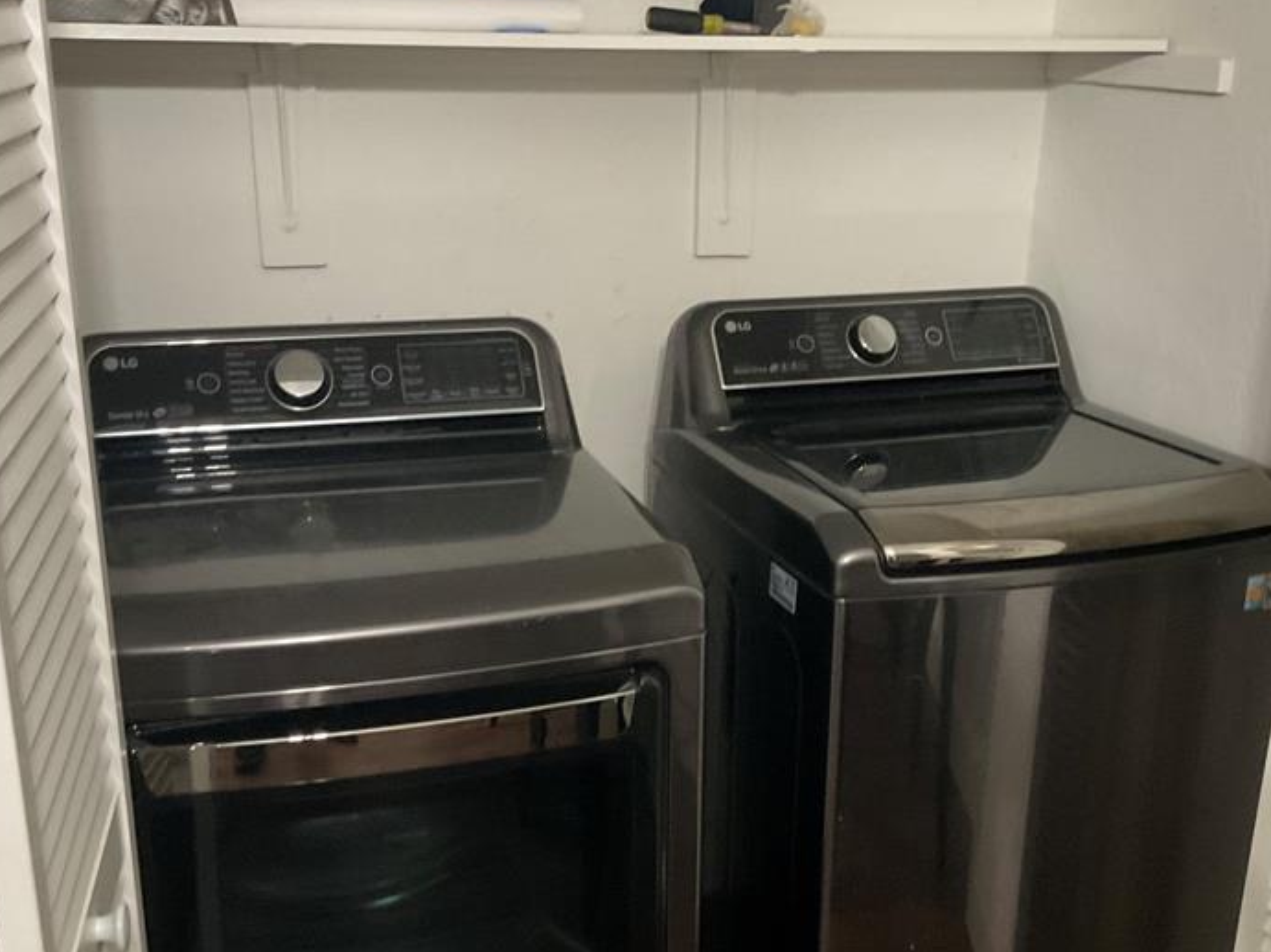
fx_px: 1579
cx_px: 712
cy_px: 601
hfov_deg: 43.8
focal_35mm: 43
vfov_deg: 33.4
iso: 250
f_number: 1.8
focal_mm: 3
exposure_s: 1/40
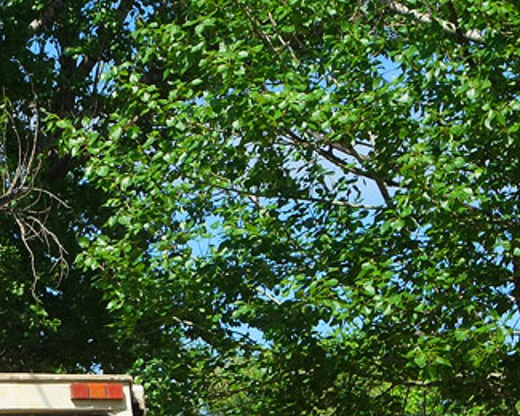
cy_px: 405
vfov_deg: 7.9
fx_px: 2986
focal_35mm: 194
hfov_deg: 9.7
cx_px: -261
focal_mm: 20.85
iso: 125
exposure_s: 1/500
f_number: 5.6
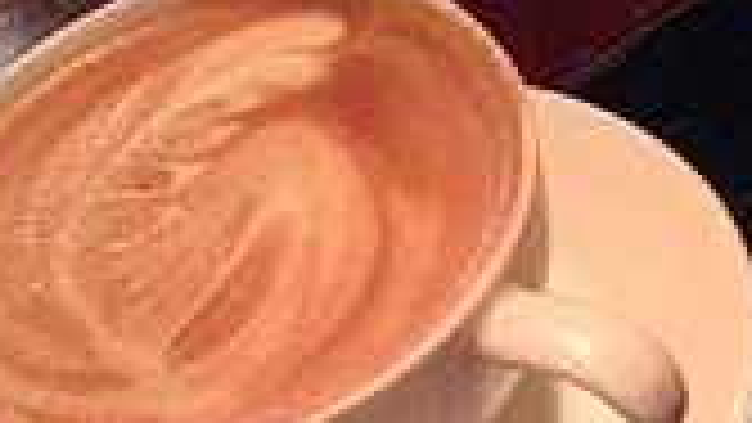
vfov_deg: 11.1
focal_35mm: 101
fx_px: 2014
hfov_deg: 21.0
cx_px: 554
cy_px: 799
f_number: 2.2
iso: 160
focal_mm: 4.15
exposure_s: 1/8
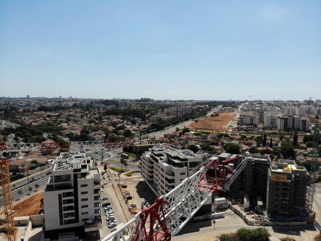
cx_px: 160
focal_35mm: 24
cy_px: 120
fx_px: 223
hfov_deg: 71.6
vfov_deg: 56.8
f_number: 2.8
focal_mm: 4.5
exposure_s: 1/1858
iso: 100
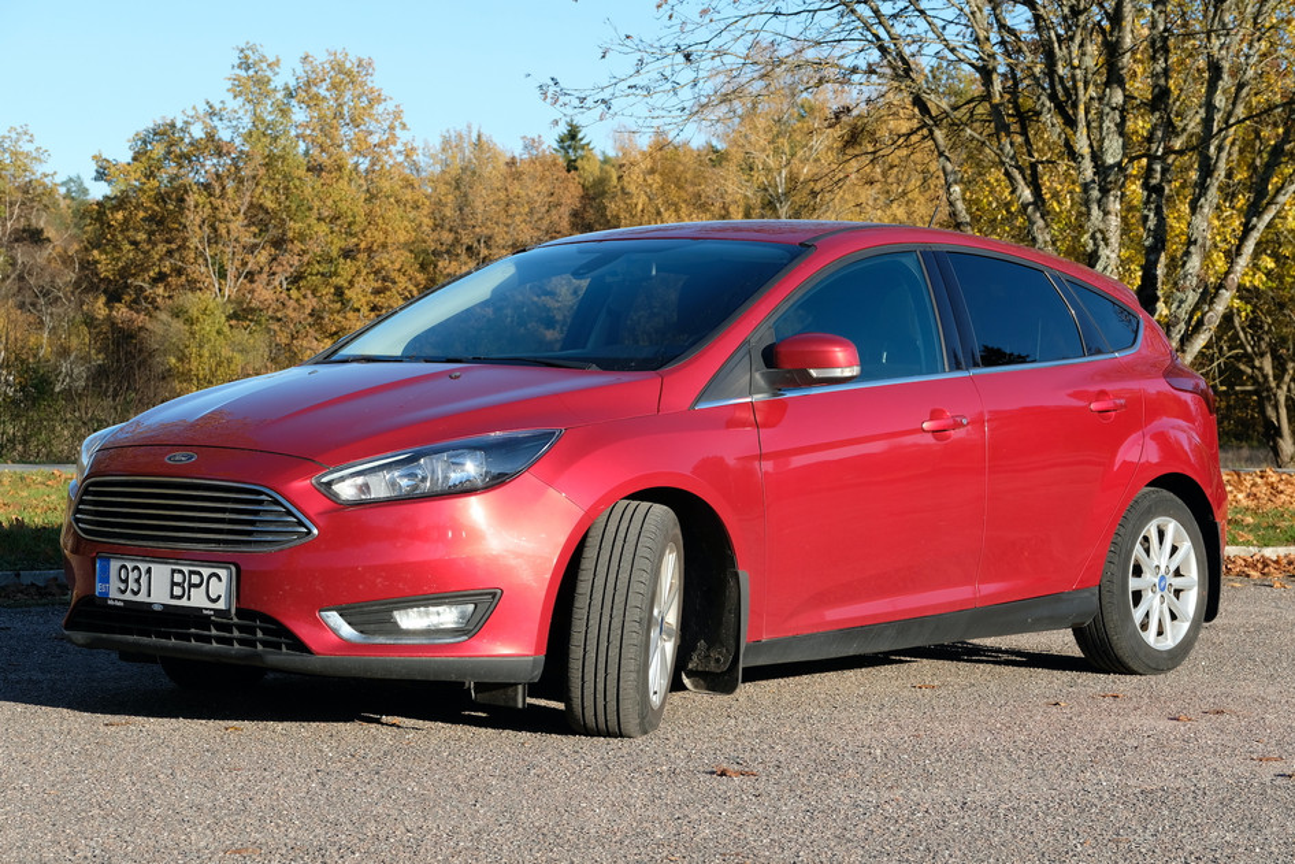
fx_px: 2698
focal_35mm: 75
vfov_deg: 18.2
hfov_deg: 27.0
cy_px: 432
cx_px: 648
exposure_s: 1/350
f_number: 8
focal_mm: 50
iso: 400
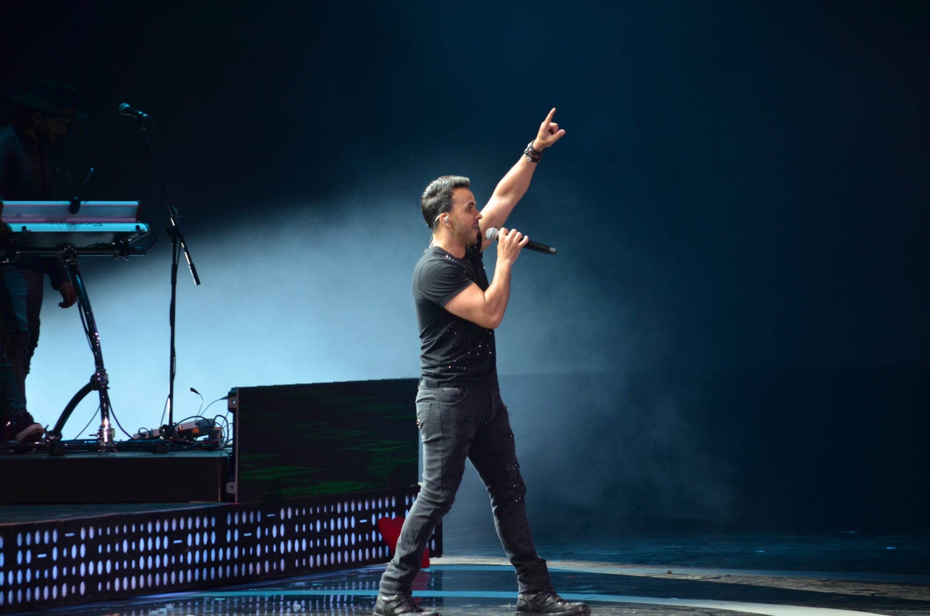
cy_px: 308
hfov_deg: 6.9
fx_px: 7733
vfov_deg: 4.6
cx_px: 465
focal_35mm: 300
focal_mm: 200
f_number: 5.6
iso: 800
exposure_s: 1/125
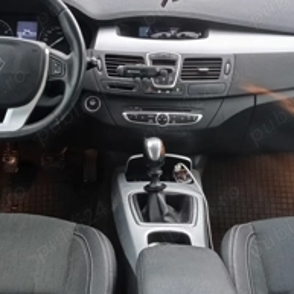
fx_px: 490
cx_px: 137
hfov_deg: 33.4
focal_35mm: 51
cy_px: 129
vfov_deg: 33.4
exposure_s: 1/33.3
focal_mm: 4.22
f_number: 1.8
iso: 739
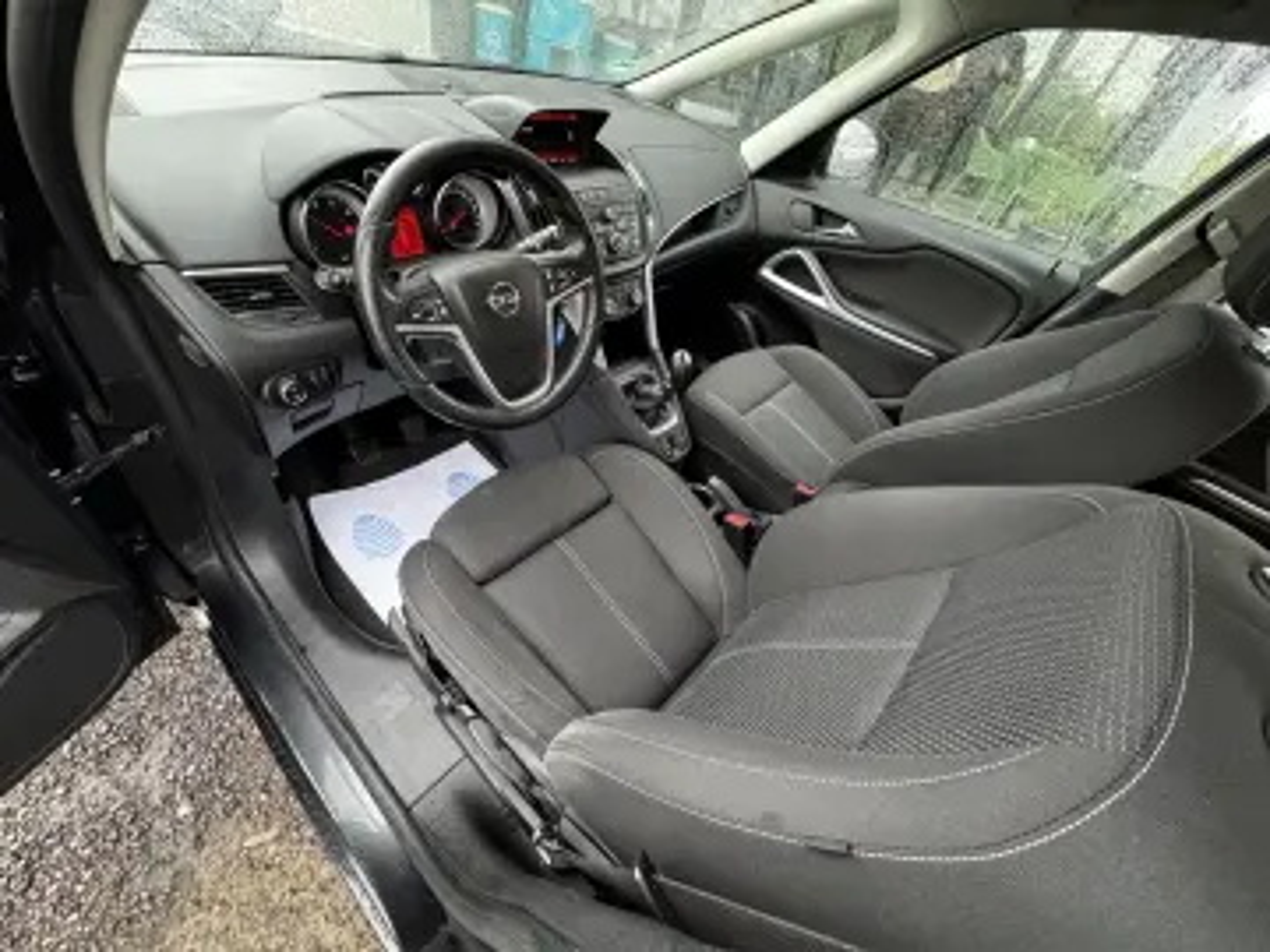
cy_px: 476
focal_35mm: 14
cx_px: 635
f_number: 2.2
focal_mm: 2.22
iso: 800
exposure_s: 1/60
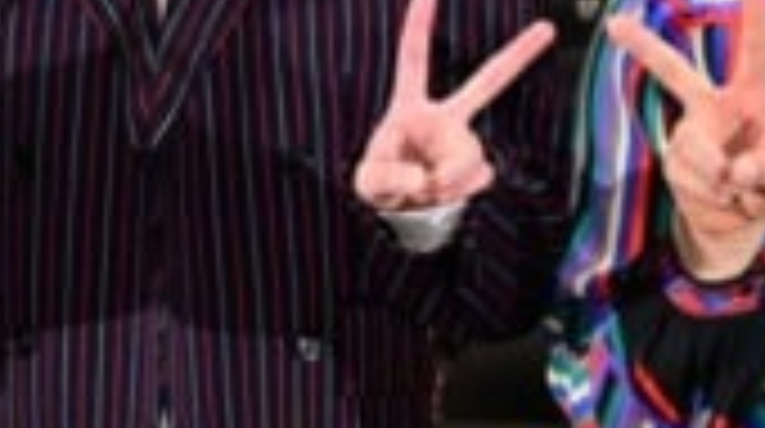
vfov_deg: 4.2
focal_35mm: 291
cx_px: 158
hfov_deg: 7.4
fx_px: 5894
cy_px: 97
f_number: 5.3
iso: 3200
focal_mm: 46
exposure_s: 1/200
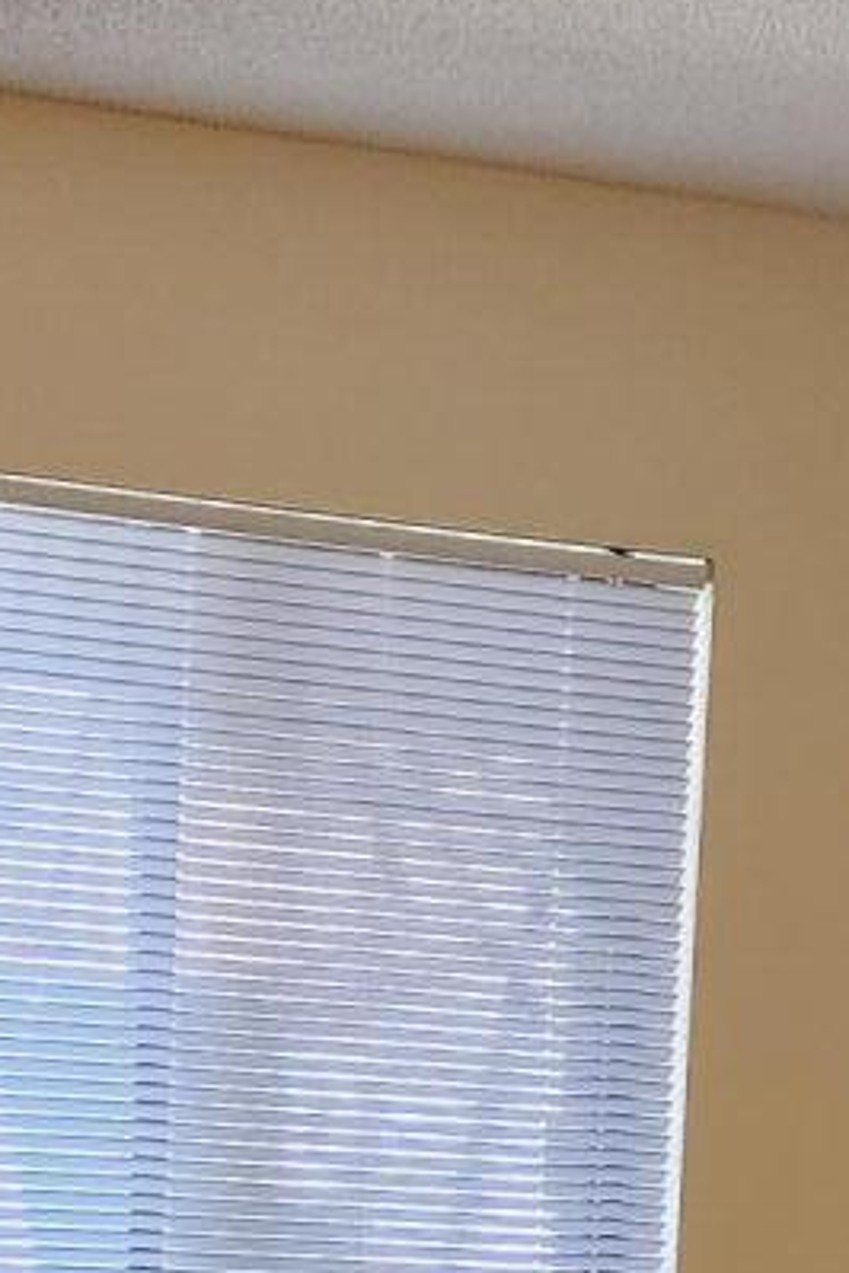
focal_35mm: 120
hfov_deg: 11.4
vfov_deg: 16.2
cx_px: 559
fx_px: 4245
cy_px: 1656
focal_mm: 6.4
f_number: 1.8
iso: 500
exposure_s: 1/120
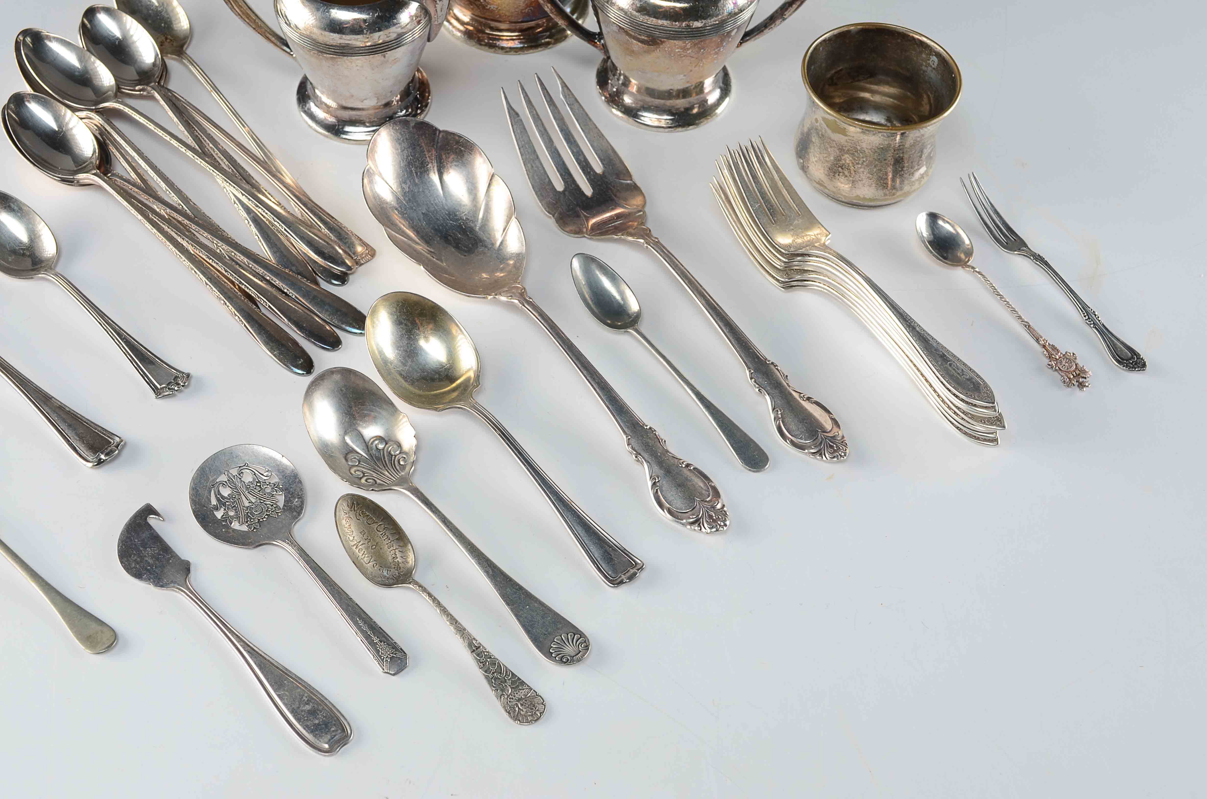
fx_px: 1606
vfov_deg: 28.0
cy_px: 400
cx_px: 604
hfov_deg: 41.2
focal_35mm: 48
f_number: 10
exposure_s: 1/80
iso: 100
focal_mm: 32
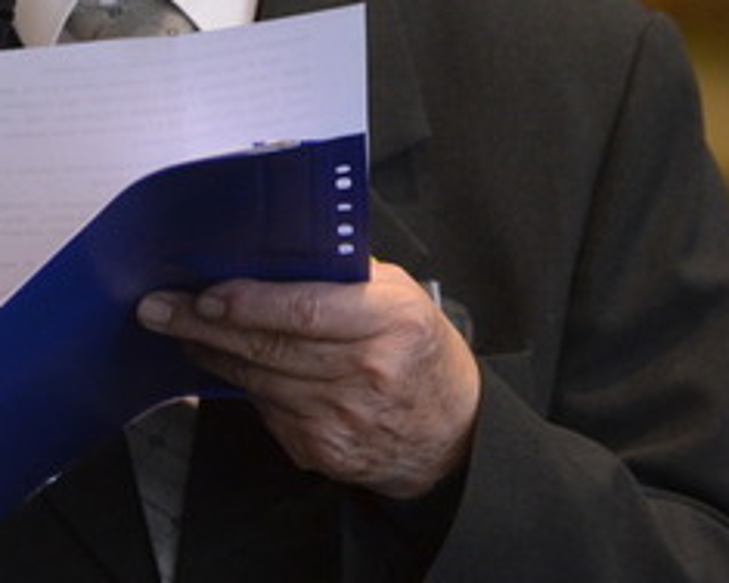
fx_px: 18296
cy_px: 47
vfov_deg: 1.8
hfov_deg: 2.3
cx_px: 105
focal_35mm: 848
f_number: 2.8
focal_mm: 200
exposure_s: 1/200
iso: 1600
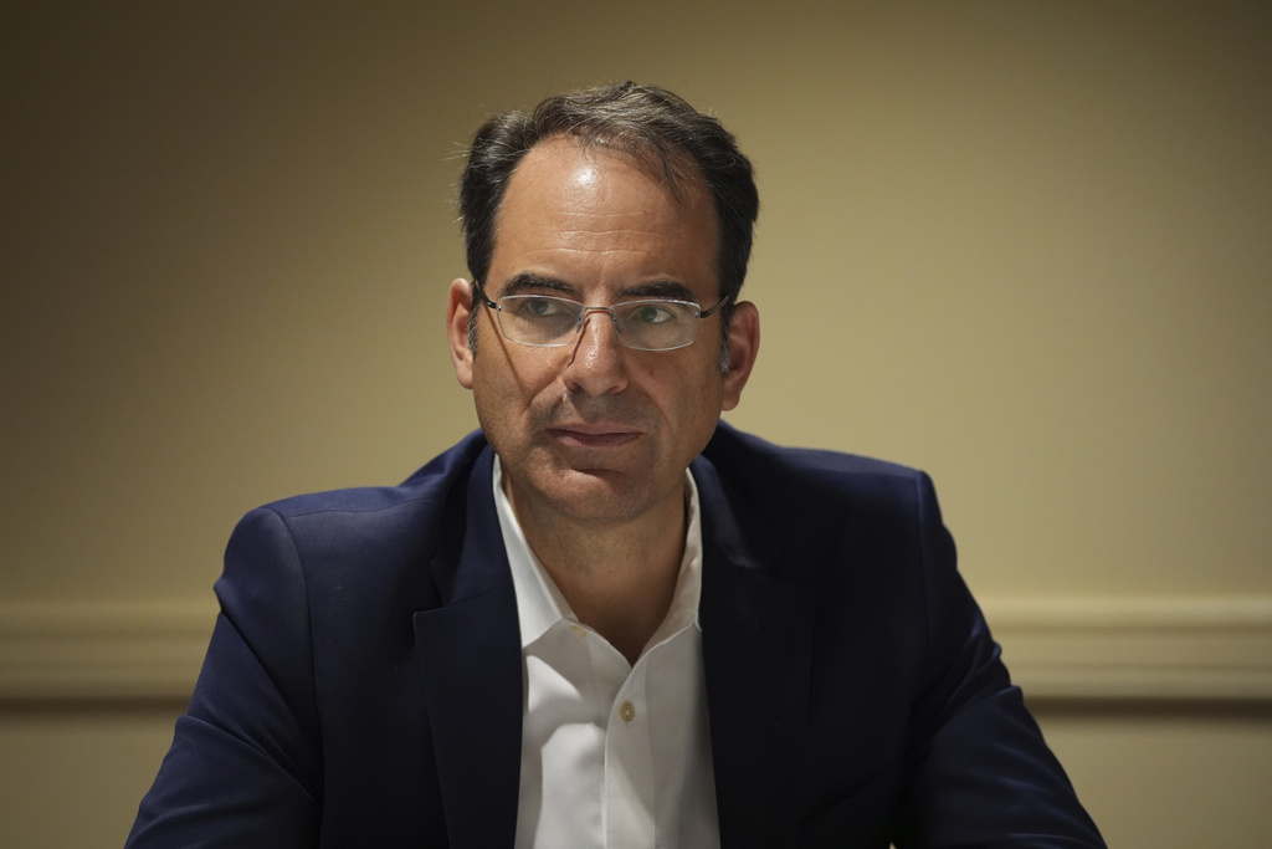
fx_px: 3781
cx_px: 636
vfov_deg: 12.8
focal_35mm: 107
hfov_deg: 19.1
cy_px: 424
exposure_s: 1/320
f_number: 2.8
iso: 3200
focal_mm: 107
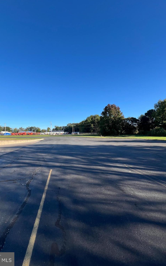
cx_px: 72
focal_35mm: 14
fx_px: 101
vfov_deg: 105.3
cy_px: 132
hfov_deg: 78.2
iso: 32
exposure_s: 1/995
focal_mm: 1.57
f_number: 1.8
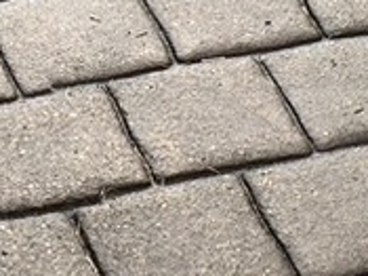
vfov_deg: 8.4
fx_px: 1742
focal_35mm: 164
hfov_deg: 12.0
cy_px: -341
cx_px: 103
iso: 20
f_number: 1.8
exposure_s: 1/331
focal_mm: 3.99
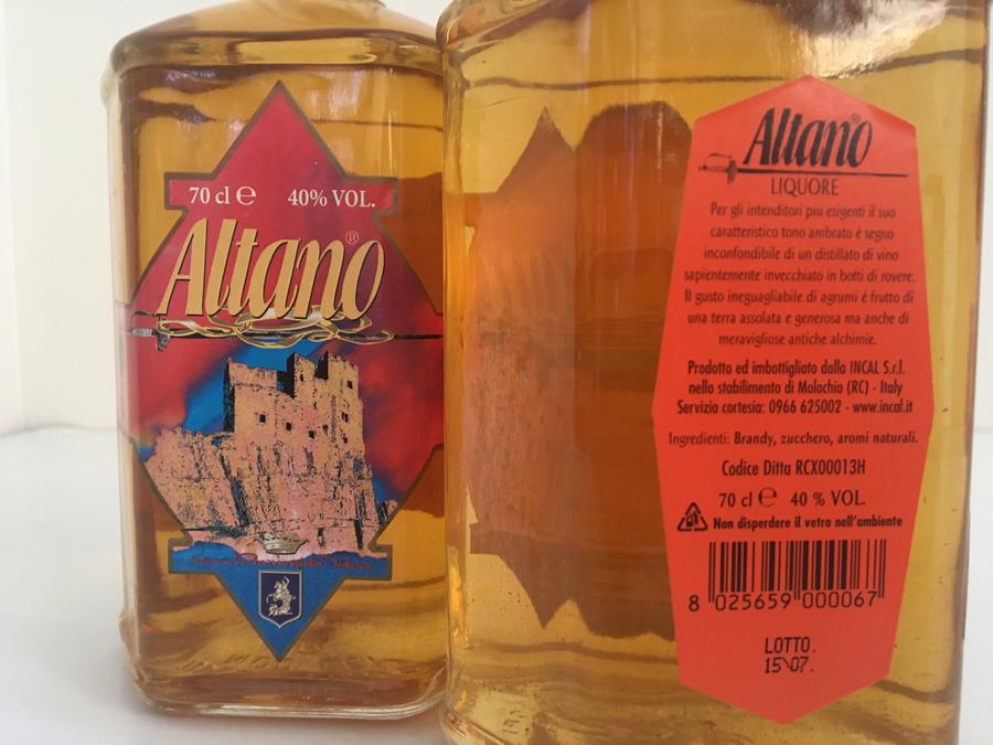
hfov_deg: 61.7
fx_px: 832
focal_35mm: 29
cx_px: 496
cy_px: 372
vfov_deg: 48.2
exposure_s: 1/25
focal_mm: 4.15
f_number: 2.2
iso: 200
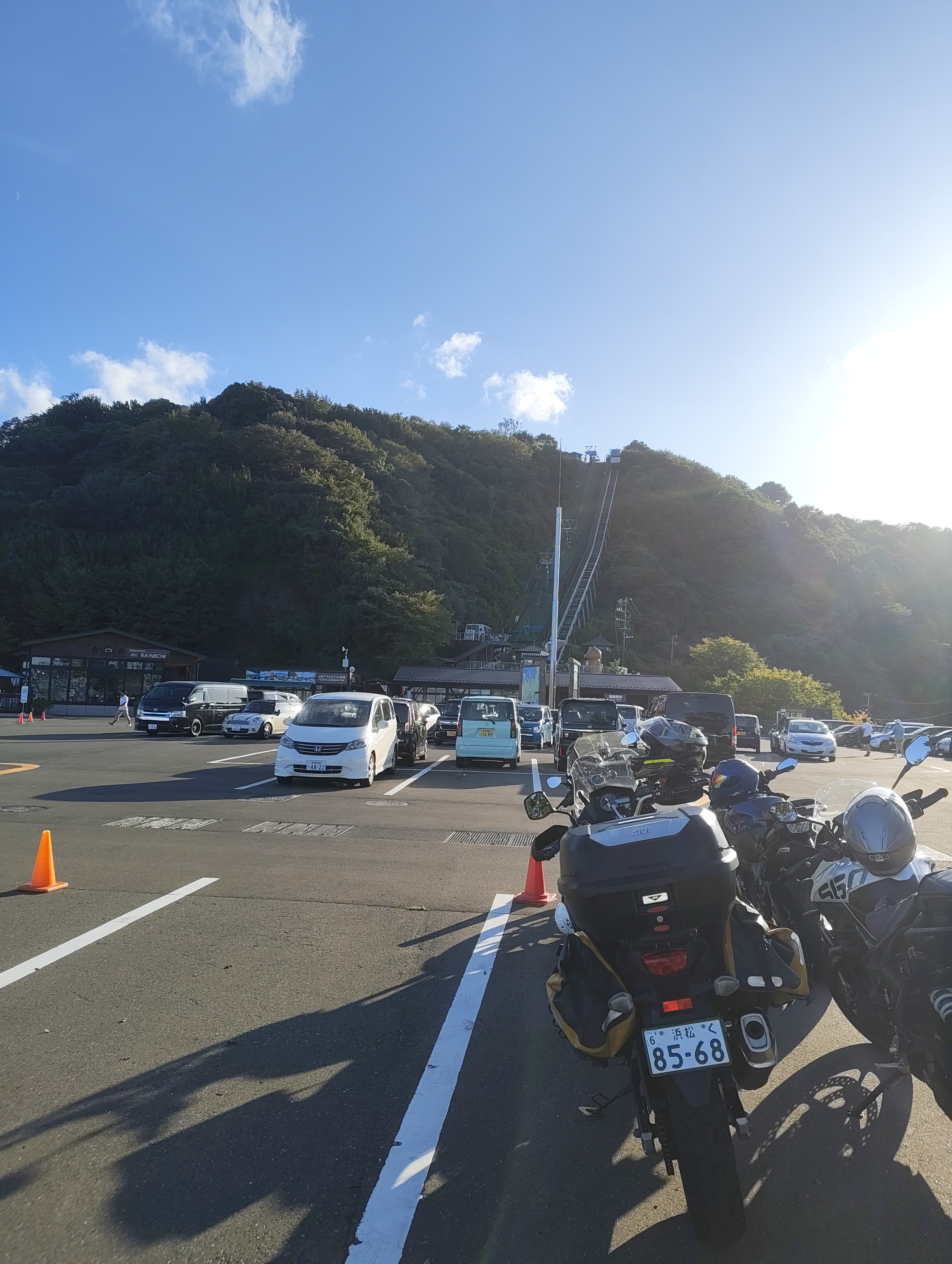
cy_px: 632
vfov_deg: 71.5
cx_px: 476
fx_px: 878
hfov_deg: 56.9
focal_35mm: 24
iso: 50
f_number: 1.88
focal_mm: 5.56
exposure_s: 1/1508
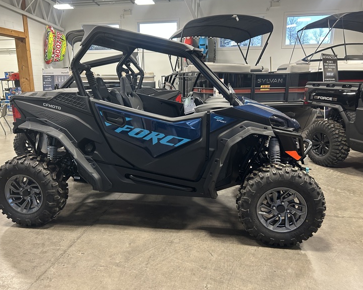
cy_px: 144
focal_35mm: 28
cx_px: 169
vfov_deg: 51.5
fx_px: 301
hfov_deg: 62.1
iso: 160
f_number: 1.5
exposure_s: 1/60
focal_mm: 5.7
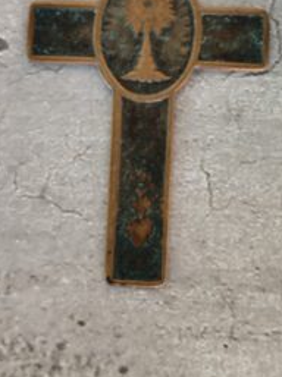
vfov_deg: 13.6
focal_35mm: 145
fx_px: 1579
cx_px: 142
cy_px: 101
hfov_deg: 10.2
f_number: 1.65
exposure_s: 1/25
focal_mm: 6.19
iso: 320
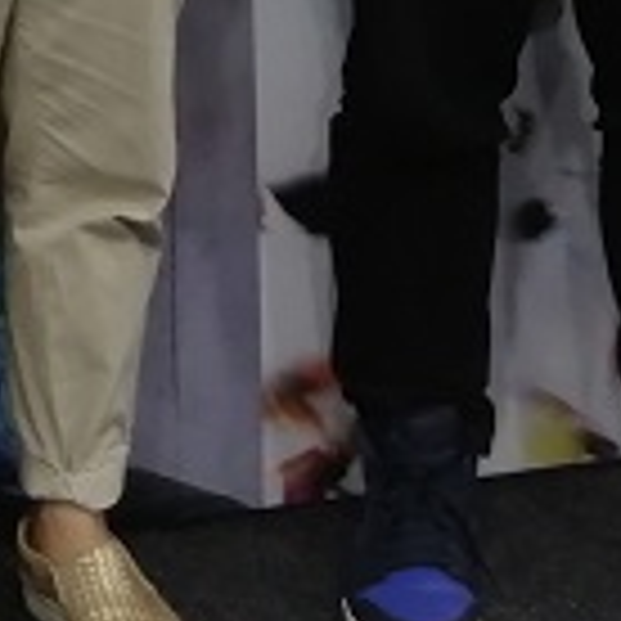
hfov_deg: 10.6
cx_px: -292
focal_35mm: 159
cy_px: -680
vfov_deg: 10.1
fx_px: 3227
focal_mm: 3.88
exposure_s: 1/33.3
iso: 160
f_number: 1.8
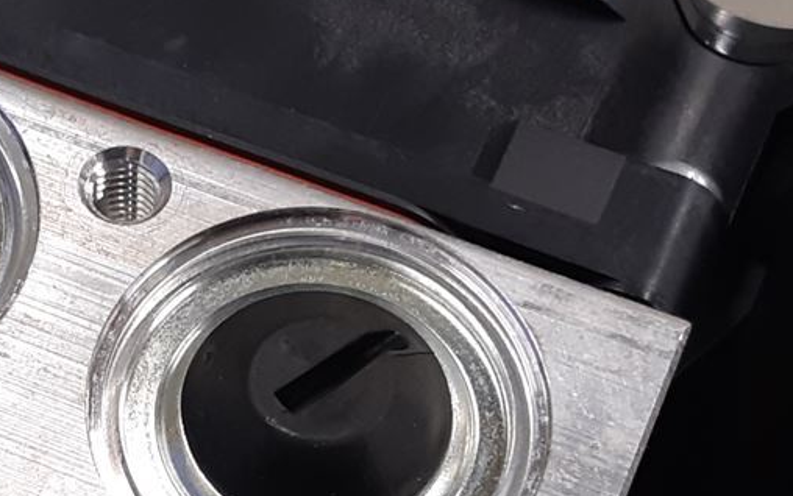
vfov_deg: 11.7
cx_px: 126
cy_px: 454
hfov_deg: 18.5
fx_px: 2400
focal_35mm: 111
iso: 100
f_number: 1.7
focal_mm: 3.93
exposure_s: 1/50
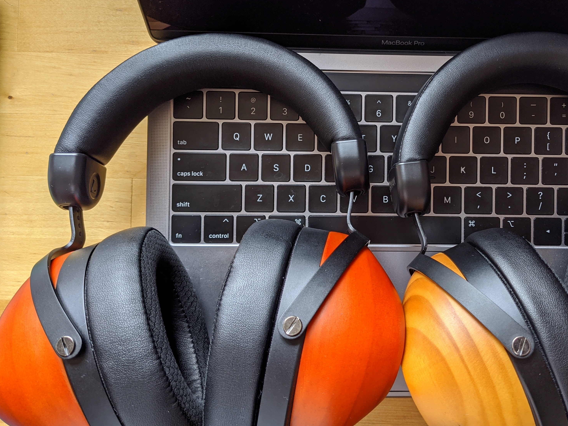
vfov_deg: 38.5
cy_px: 167
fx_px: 607
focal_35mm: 37
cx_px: 375
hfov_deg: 49.3
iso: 55
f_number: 1.73
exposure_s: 1/40.2
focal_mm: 4.38
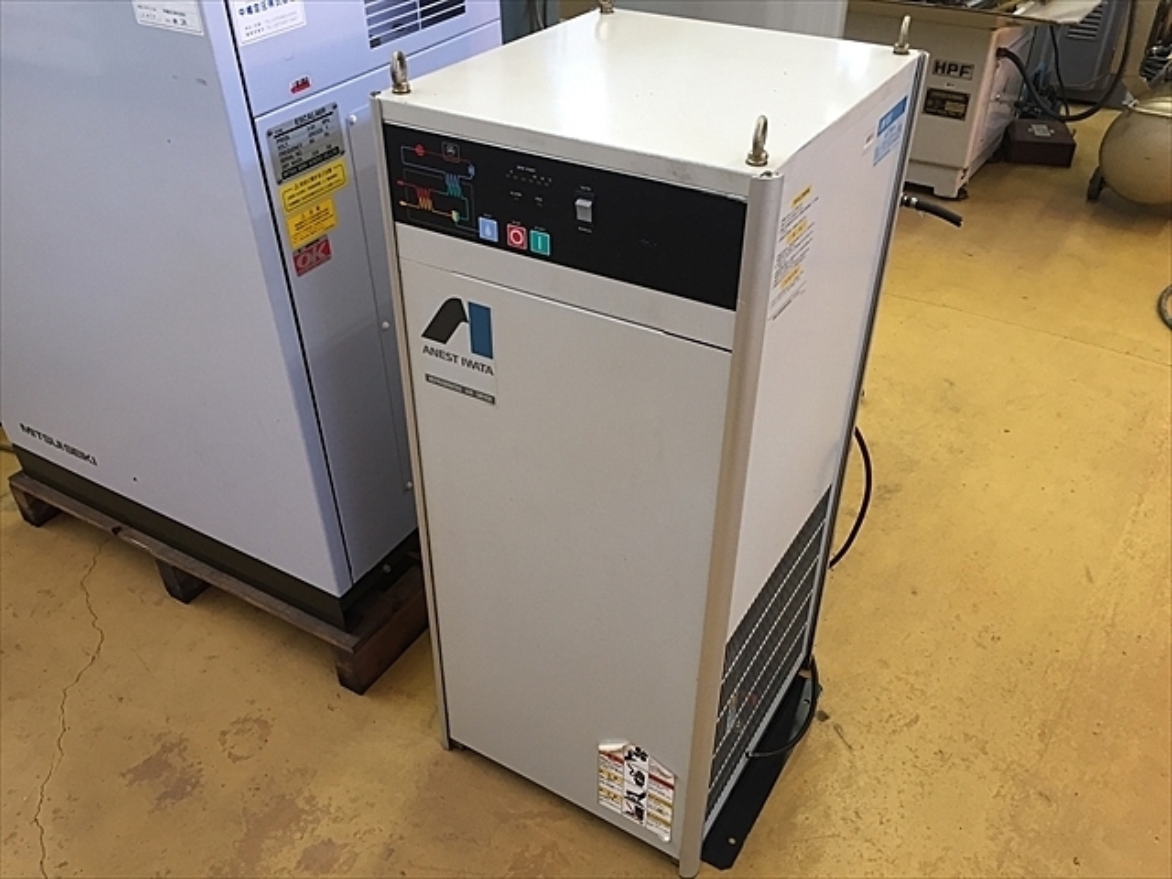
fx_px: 982
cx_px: 586
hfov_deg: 61.7
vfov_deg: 48.2
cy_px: 440
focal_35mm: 29
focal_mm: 4.15
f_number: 2.2
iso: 64
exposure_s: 1/30
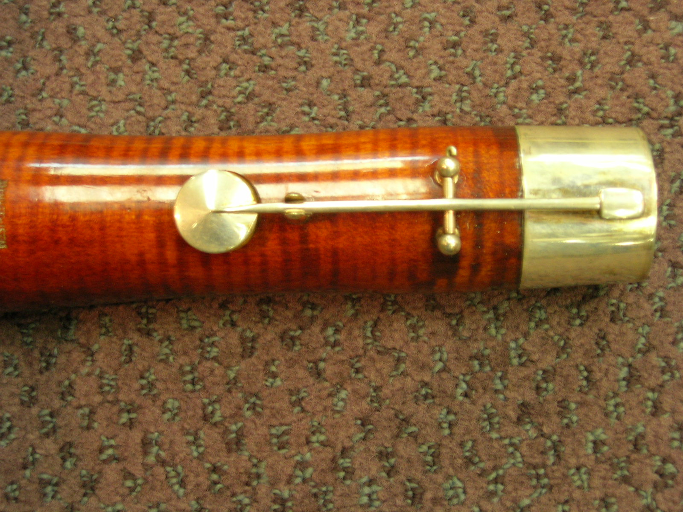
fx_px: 1204
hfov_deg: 31.7
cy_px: 256
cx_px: 342
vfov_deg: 24.0
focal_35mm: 61
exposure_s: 1/8.2
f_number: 3.5
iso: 200
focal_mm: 12.7
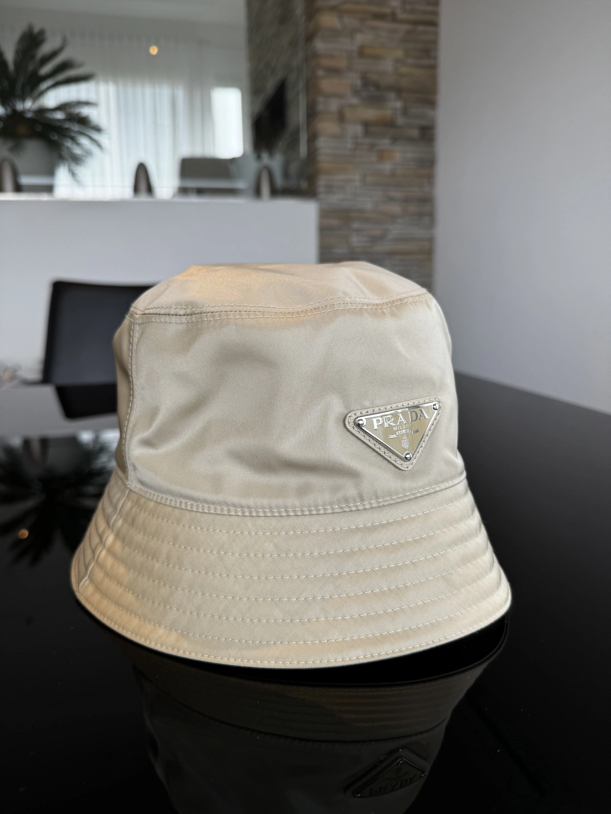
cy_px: 407
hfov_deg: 56.8
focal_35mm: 24
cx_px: 306
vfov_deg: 71.6
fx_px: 565
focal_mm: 6.76
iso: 64
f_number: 1.78
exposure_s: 1/121
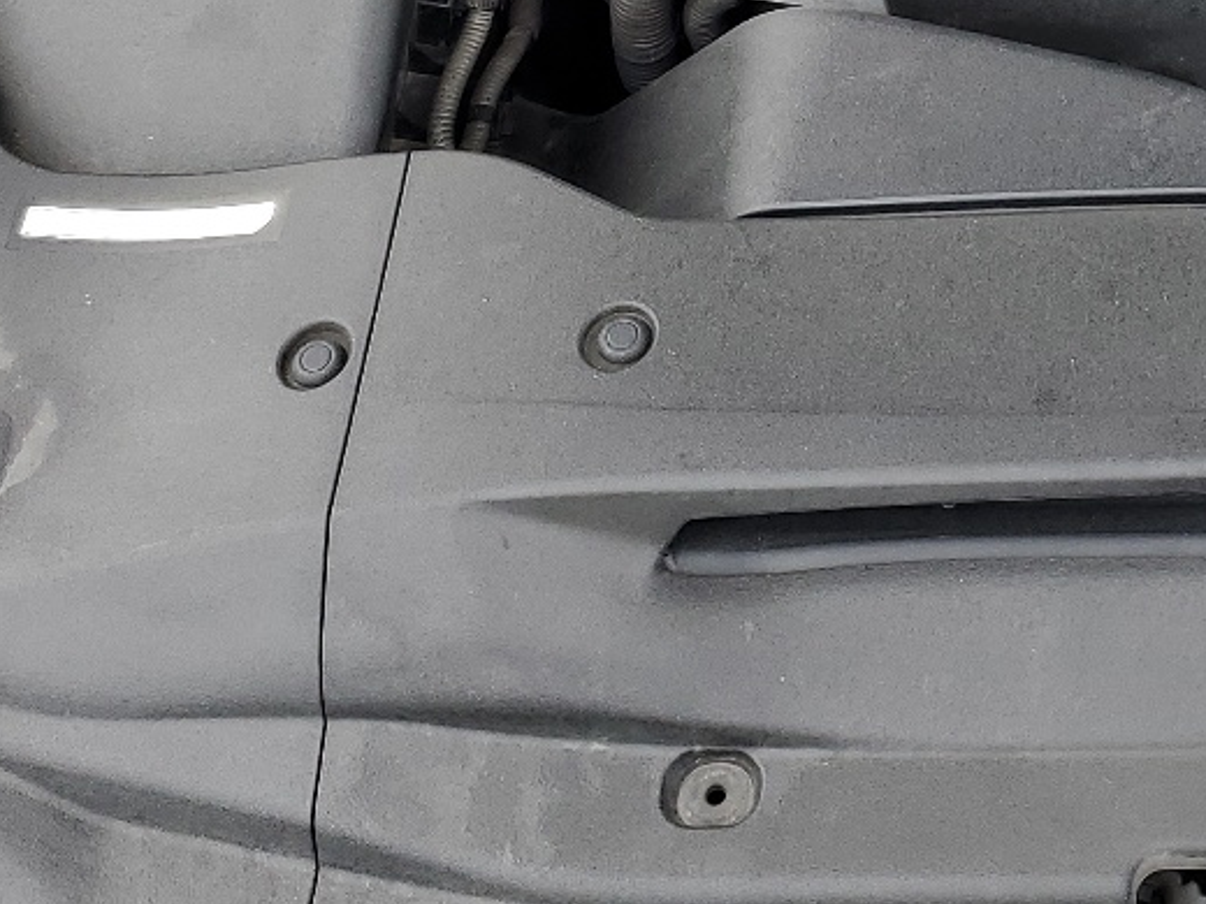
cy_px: -371
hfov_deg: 23.0
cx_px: 1329
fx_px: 2787
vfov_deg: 17.0
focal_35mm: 80
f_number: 1.5
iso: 50
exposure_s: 1/185
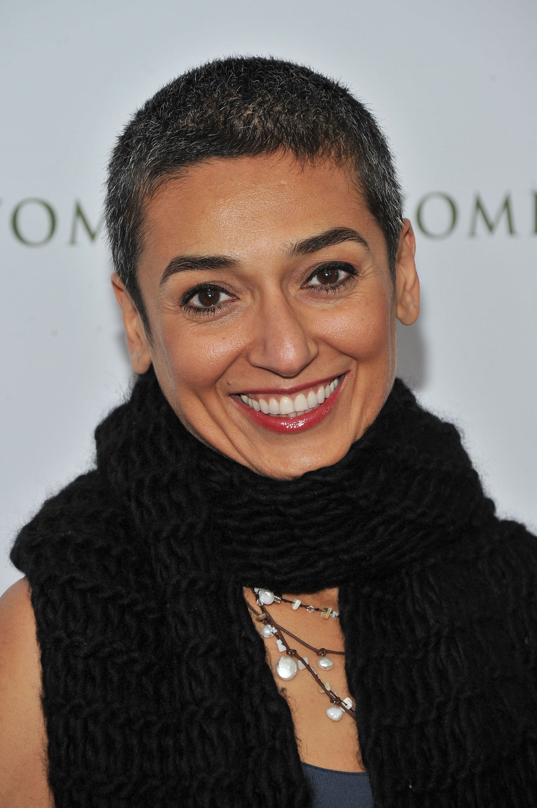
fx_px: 4482
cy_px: 404
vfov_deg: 10.3
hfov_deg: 6.9
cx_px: 268
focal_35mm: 200
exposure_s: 1/160
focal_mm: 200
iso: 320
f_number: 7.1
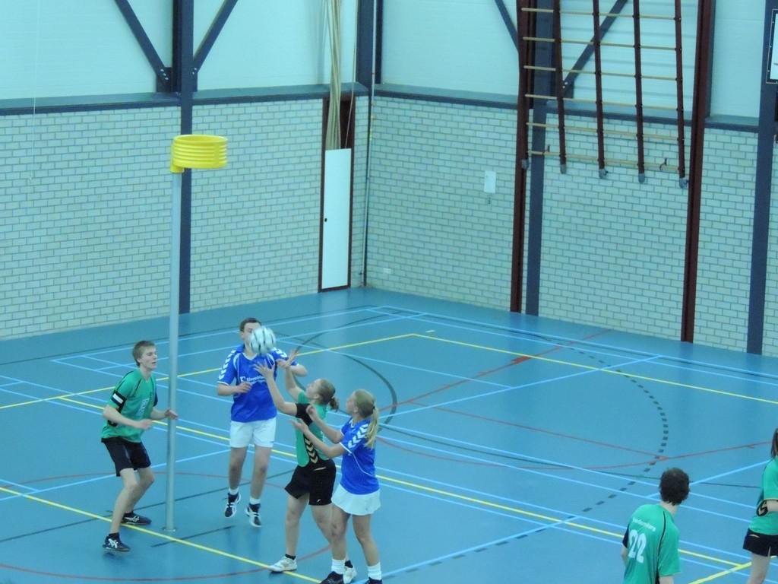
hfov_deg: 19.6
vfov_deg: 14.8
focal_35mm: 100
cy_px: 292
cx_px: 389
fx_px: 2248
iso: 3200
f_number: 4.1
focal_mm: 17.8
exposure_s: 1/200
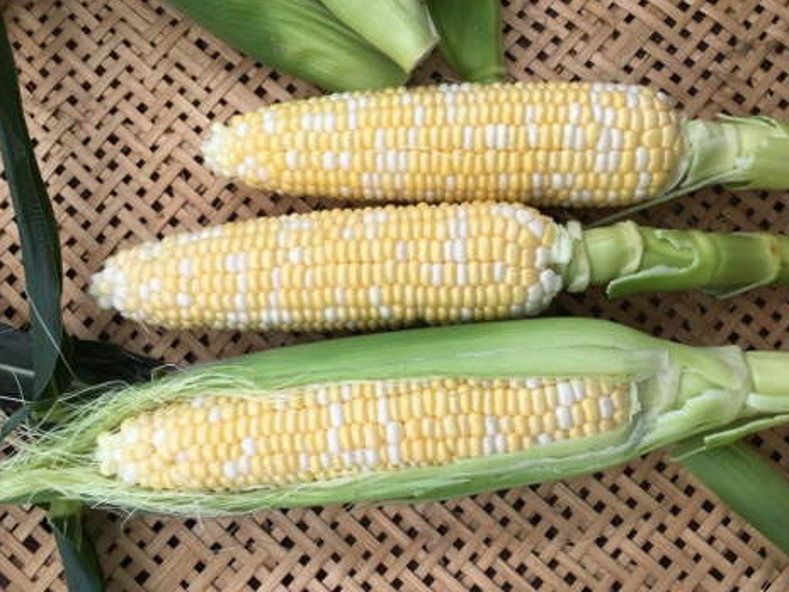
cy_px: 299
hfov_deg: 60.0
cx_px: 393
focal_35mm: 30
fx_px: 684
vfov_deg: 46.8
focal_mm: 4.15
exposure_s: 1/218
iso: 25
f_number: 2.2
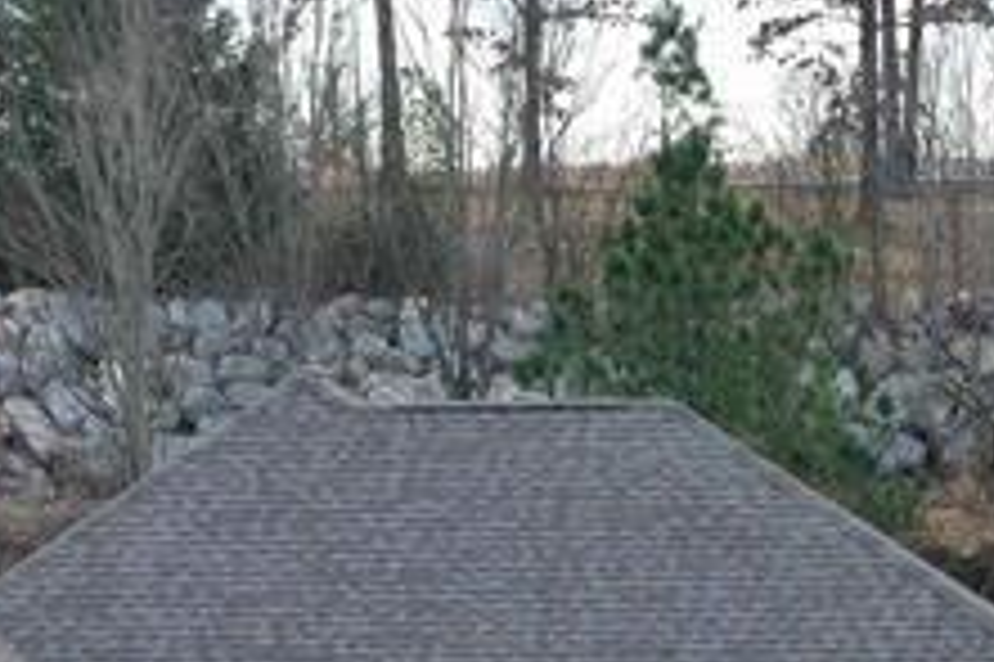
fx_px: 3587
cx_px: 801
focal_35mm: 130
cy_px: 955
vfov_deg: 10.2
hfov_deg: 15.7
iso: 100
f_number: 5
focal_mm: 10.26
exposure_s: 1/200
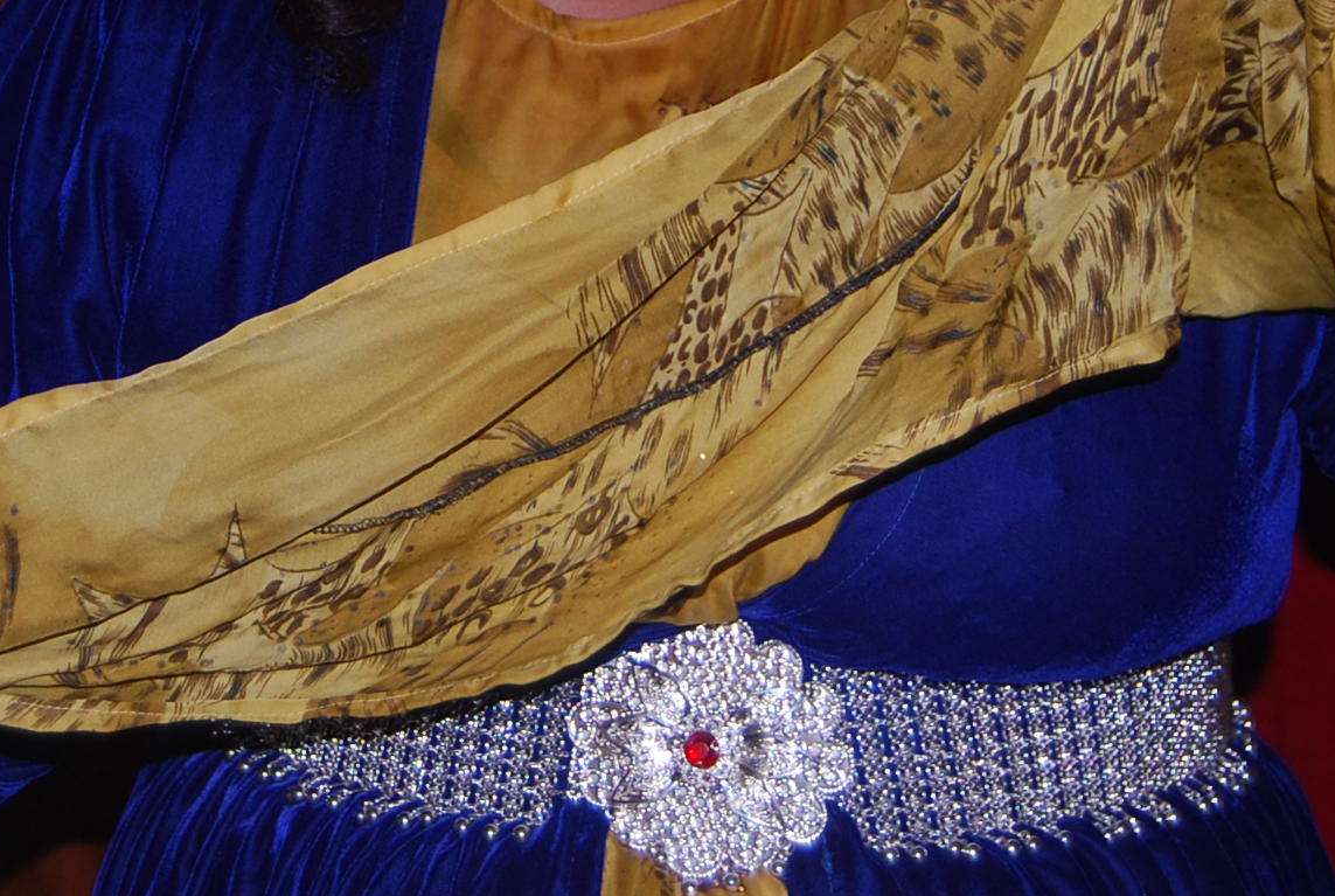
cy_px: 61
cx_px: 346
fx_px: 4236
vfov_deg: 12.0
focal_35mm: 114
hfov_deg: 17.8
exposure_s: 1/60
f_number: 4.2
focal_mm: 30
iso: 200
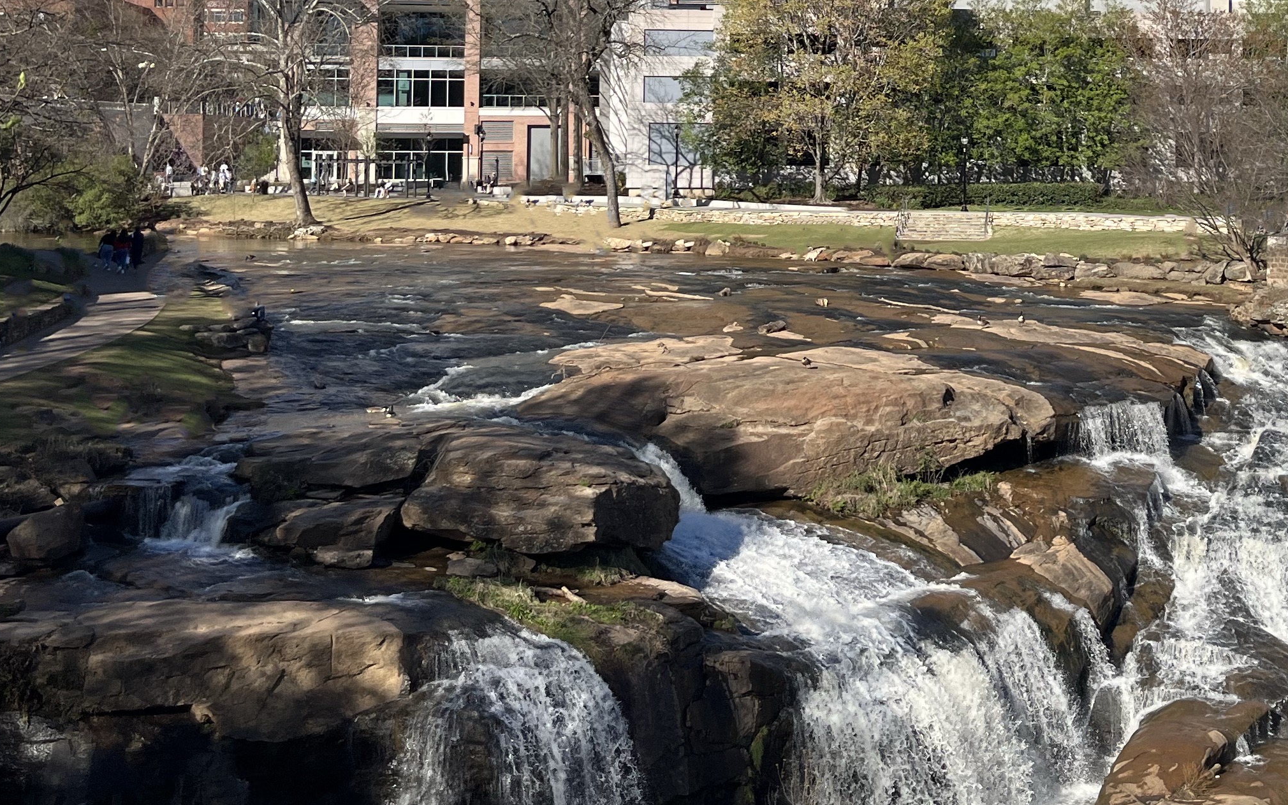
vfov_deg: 22.9
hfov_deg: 36.1
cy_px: 76
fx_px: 1931
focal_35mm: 55
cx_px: 955
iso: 50
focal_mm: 5.1
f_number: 1.6
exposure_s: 1/3521
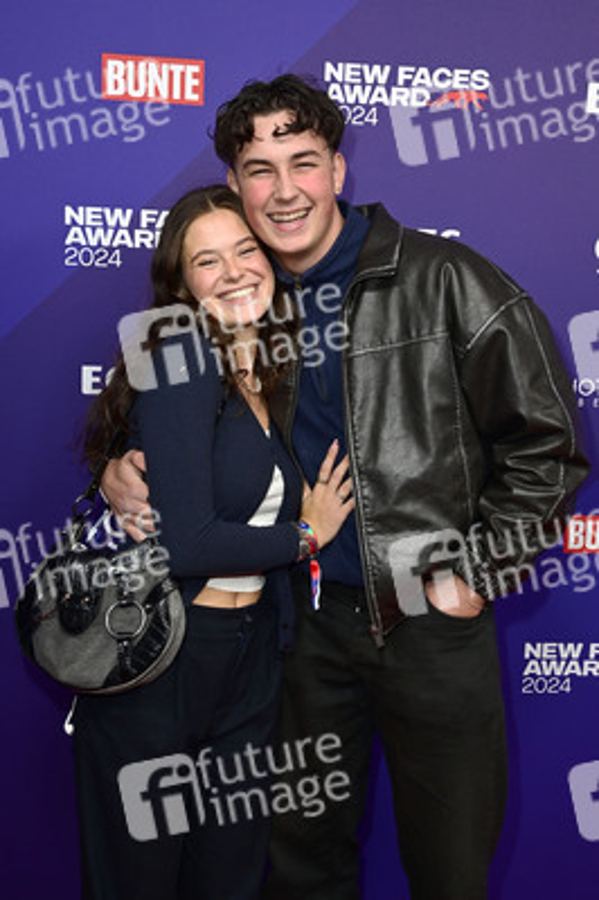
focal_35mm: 38
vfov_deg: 50.7
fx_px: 950
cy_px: 450
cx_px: 300
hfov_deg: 35.0
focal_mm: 38
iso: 800
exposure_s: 1/250
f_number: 6.3
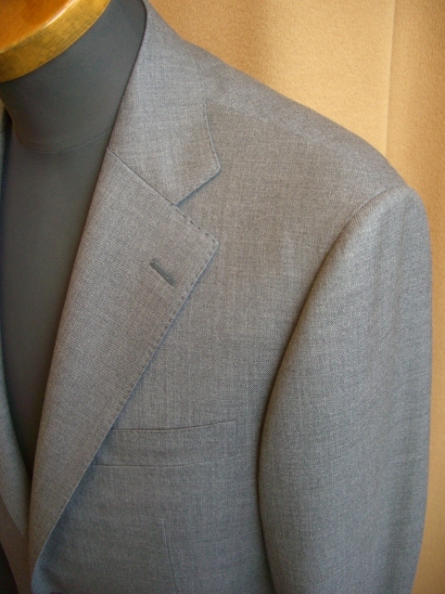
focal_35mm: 38
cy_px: 297
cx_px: 222
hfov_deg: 37.7
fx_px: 651
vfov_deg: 49.0
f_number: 2.8
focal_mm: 7.9
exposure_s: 1/80
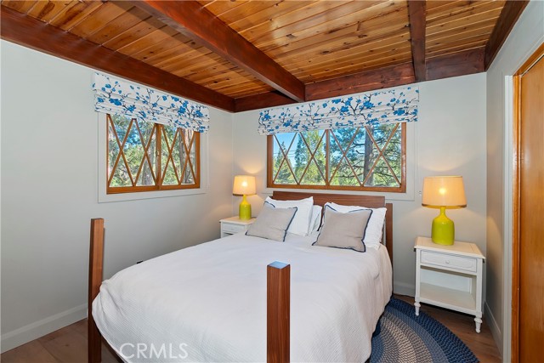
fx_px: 227
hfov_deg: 100.4
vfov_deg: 77.4
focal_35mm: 15
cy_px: 182
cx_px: 272
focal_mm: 10
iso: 400
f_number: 8
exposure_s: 1/30
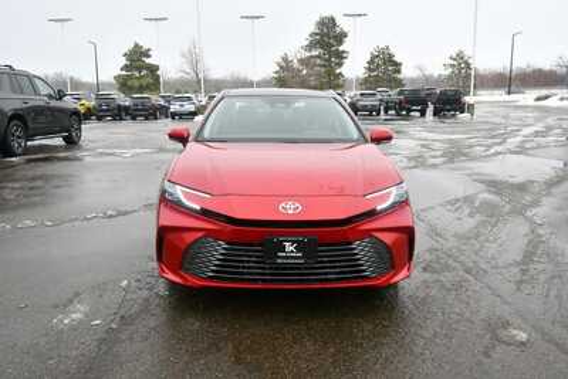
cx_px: 284
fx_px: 473
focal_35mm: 30
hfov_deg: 61.9
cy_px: 190
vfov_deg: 43.6
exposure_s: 1/250
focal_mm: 20
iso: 200
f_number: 6.3
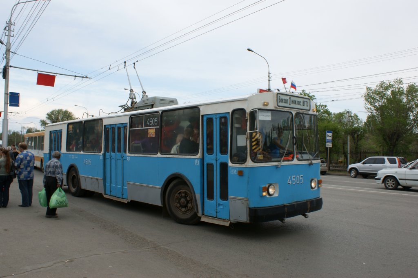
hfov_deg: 62.0
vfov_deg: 43.5
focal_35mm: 30
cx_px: 209
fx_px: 348
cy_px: 139
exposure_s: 1/100
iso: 100
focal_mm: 20
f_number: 10
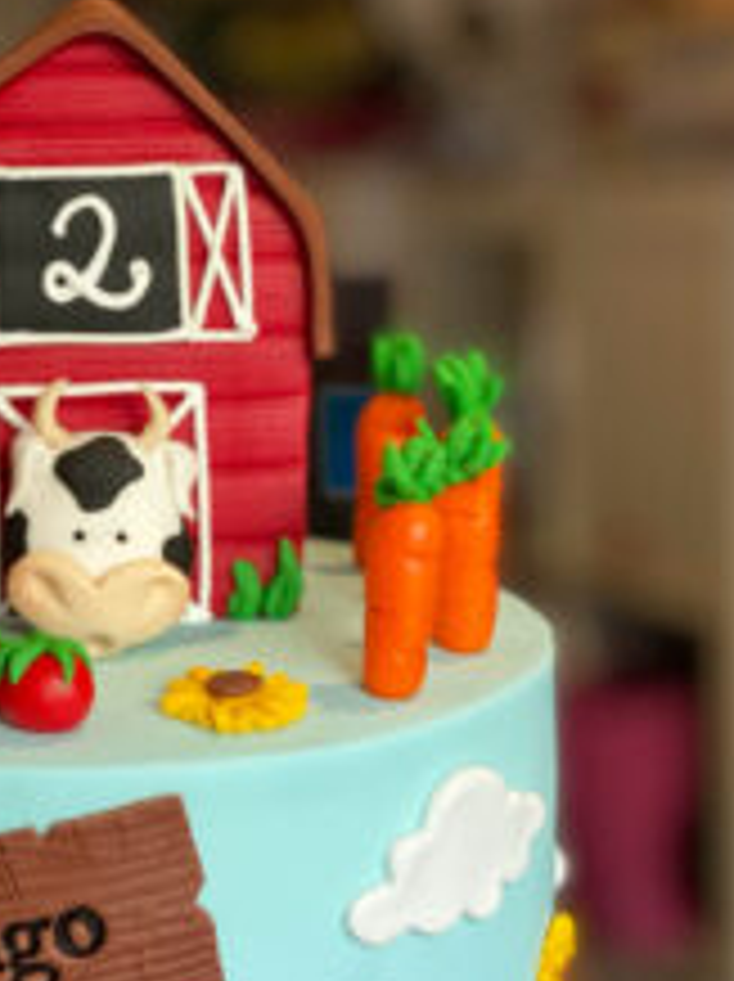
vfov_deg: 18.8
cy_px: 862
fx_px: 2918
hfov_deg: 14.2
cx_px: 79
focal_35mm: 103
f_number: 2
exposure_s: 1/100
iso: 200
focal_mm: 6
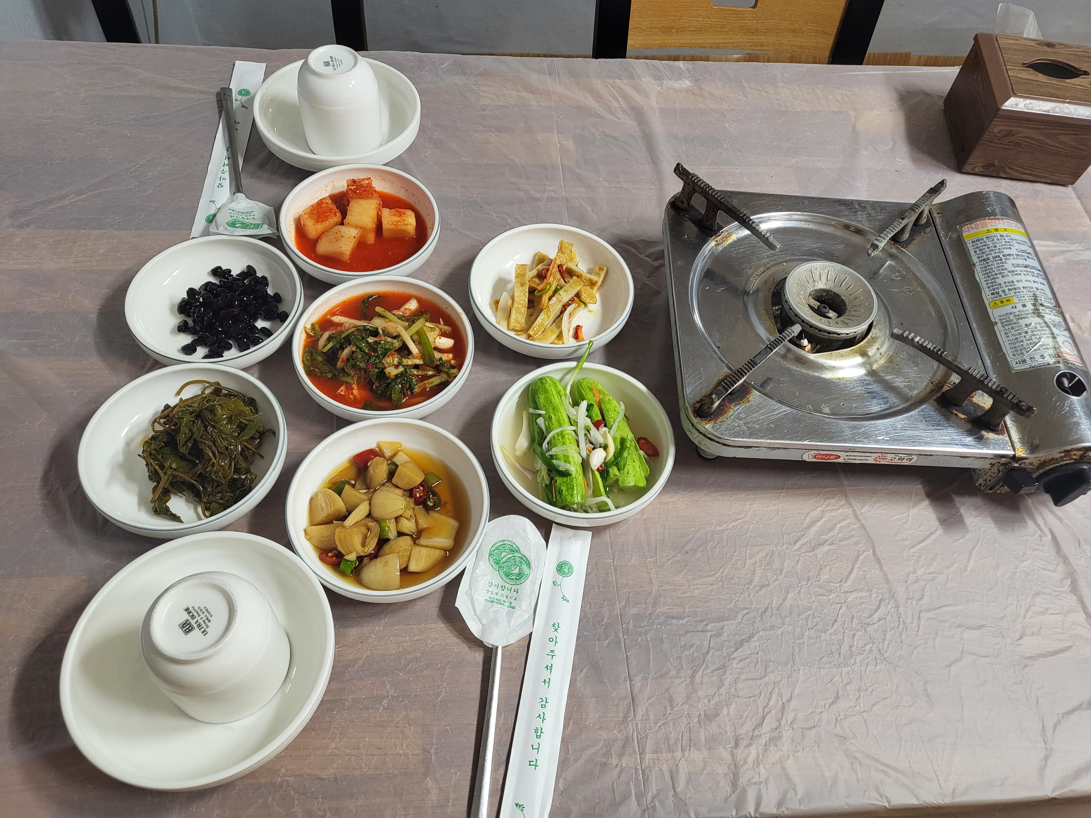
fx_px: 819
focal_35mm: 26
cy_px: 409
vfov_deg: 53.1
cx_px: 546
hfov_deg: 67.3
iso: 250
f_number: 1.8
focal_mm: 4.25
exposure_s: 1/60
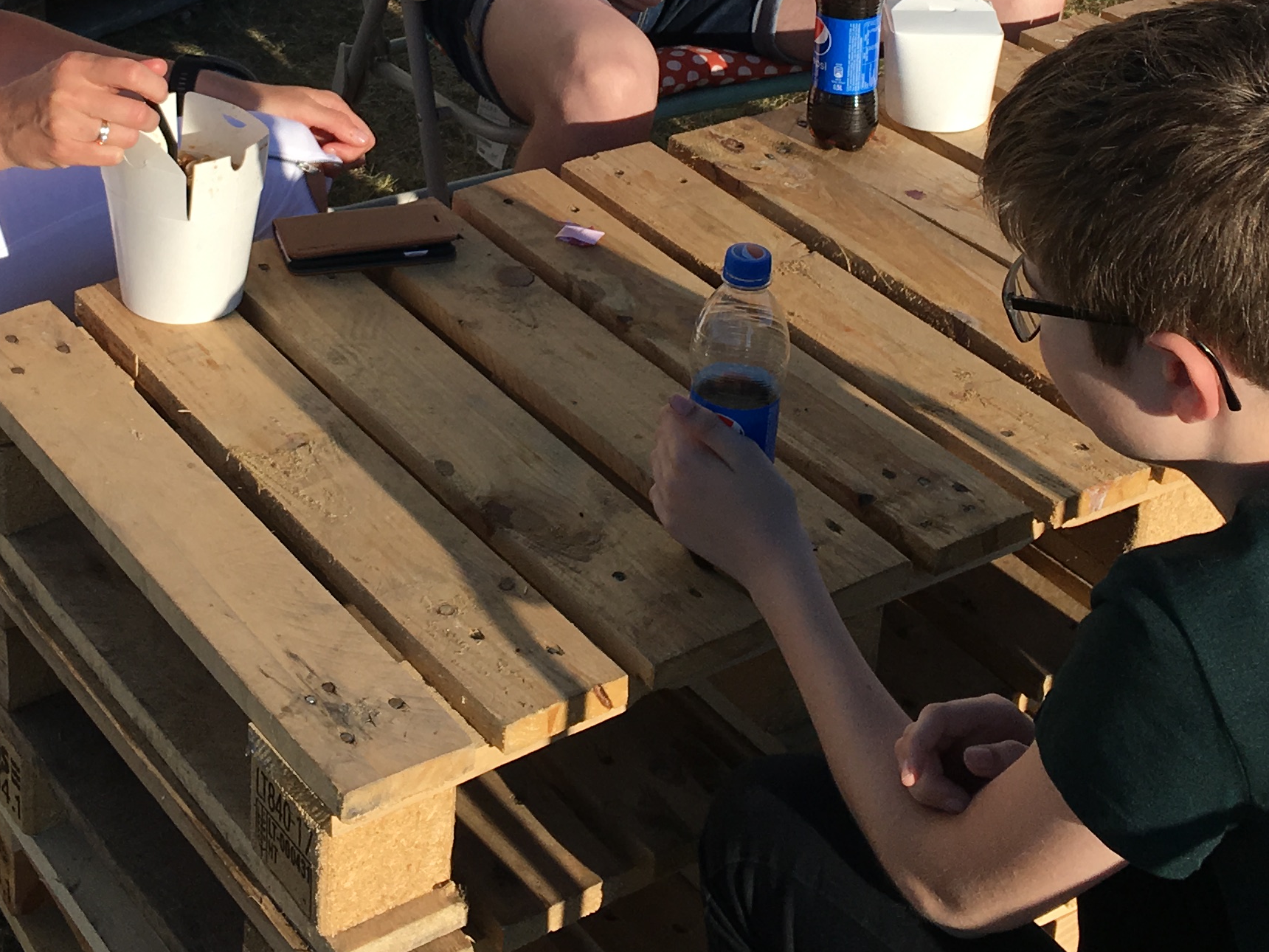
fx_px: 2493
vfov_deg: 21.0
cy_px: 30
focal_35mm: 68
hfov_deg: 28.5
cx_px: 526
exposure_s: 1/1789
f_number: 2.2
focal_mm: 4.15
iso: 25
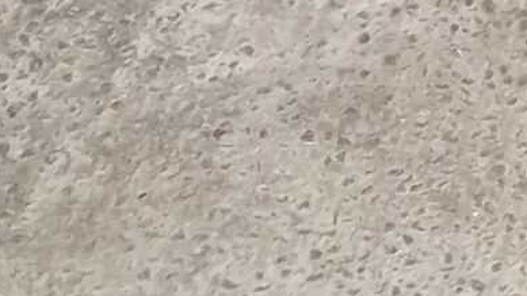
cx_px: 970
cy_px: -1222
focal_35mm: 165
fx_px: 2306
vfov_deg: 5.4
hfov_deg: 11.9
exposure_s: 1/50
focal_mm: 6.4
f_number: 1.8
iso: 800
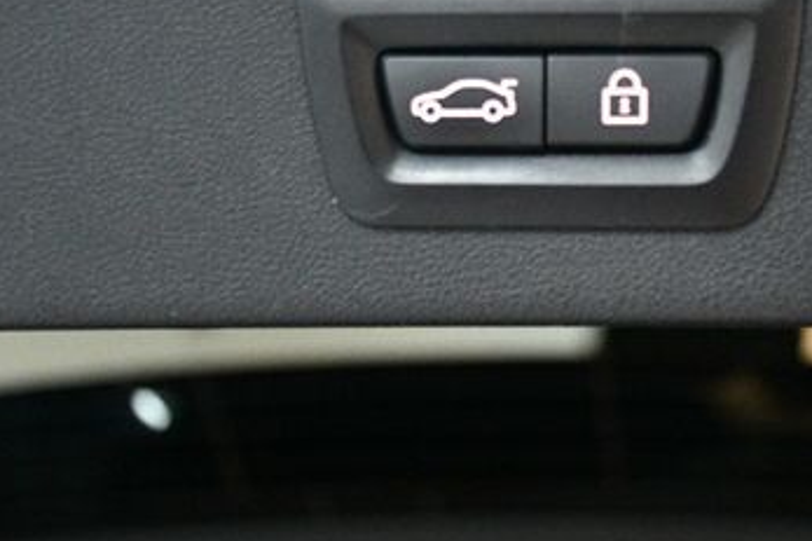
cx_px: 576
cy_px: 94
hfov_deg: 21.6
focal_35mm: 94
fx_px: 2119
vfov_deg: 14.4
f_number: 4.2
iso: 5000
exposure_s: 1/60
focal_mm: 34
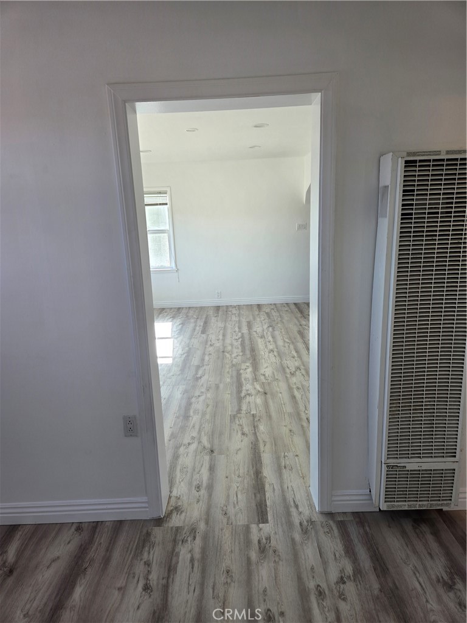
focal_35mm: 23
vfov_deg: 73.9
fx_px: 414
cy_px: 312
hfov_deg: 58.9
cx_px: 234
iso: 32
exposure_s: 1/120
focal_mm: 5.4
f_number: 1.8
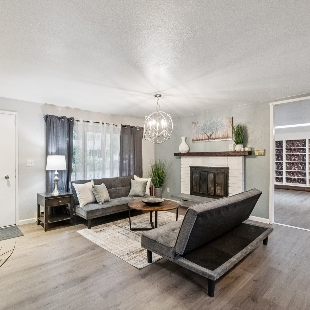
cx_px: 137
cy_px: 158
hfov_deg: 74.5
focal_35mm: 20
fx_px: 203
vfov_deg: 74.8
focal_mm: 10
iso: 5000
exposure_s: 1/30
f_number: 9
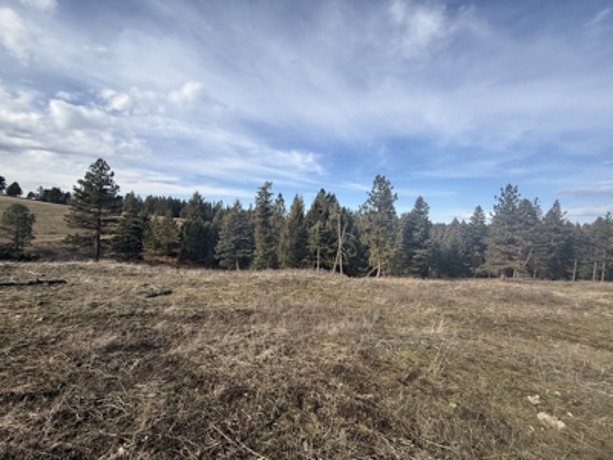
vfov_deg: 85.7
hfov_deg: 102.1
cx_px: 306
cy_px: 230
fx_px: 248
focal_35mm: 14
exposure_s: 1/1464
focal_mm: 2.22
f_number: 2.2
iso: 50
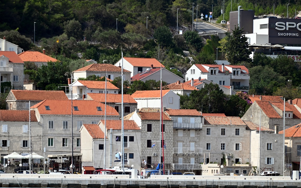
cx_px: 139
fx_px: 2920
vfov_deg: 3.7
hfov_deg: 5.9
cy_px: 108
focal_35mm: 356
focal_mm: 300
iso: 180
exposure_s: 1/1000
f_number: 5.6
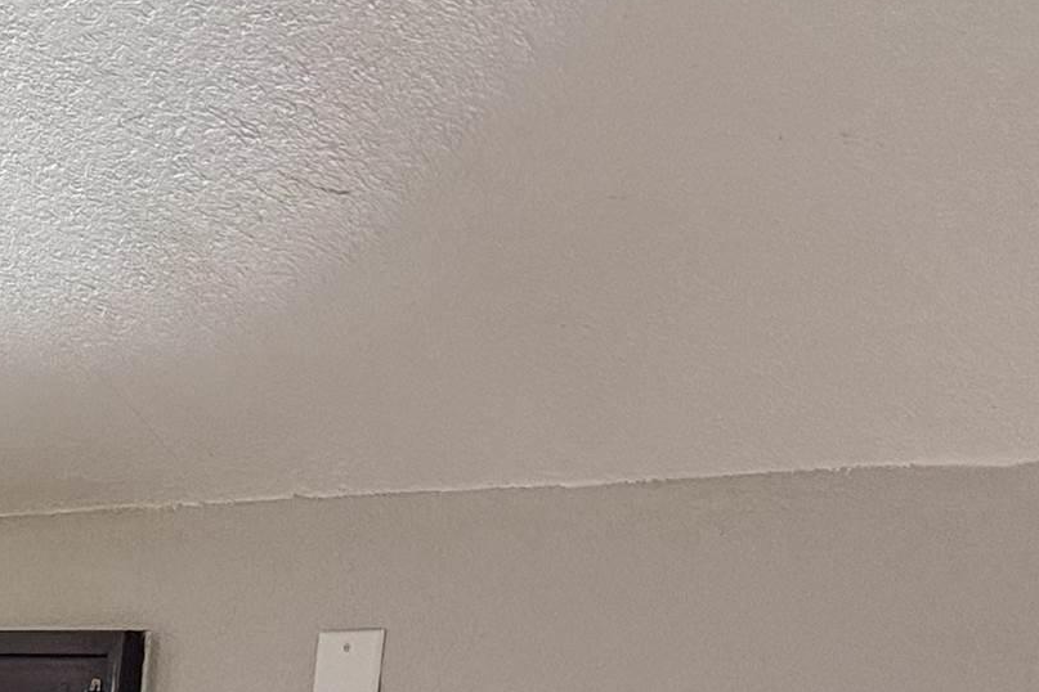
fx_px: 2742
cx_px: -671
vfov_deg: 13.5
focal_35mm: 95
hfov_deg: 18.2
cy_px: 1055
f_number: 1.78
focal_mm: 6.76
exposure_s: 1/60
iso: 250
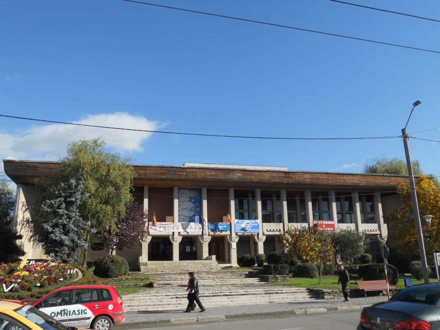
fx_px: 407
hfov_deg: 56.8
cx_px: 220
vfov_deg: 44.2
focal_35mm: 32
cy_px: 165
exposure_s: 1/800
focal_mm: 5.8
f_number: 3.5
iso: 80
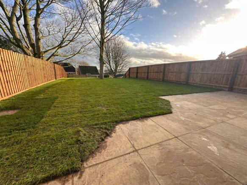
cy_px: 92
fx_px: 100
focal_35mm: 14
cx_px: 124
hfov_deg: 102.1
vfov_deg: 85.7
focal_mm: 2.22
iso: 40
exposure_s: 1/317
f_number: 2.2
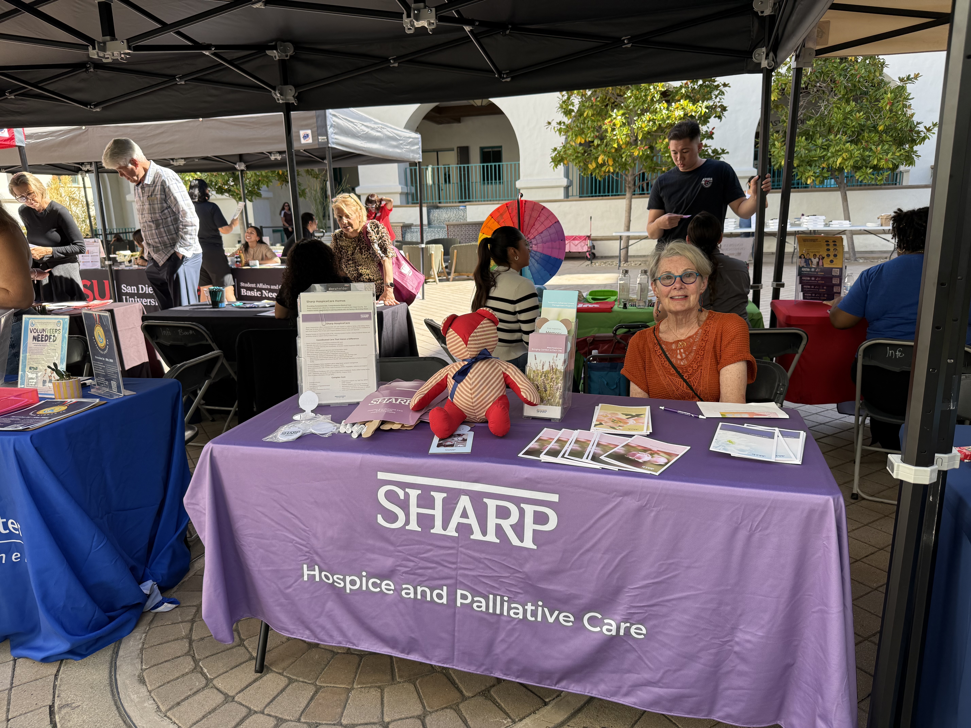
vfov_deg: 56.8
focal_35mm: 24
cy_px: 364
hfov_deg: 71.6
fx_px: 673
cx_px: 486
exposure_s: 1/849
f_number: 1.78
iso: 100
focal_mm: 6.76
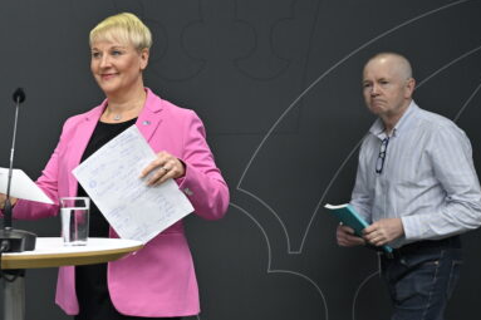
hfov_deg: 41.9
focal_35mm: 47
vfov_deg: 28.6
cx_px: 220
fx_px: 628
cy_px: 166
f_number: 4
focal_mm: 40
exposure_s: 1/250
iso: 1000
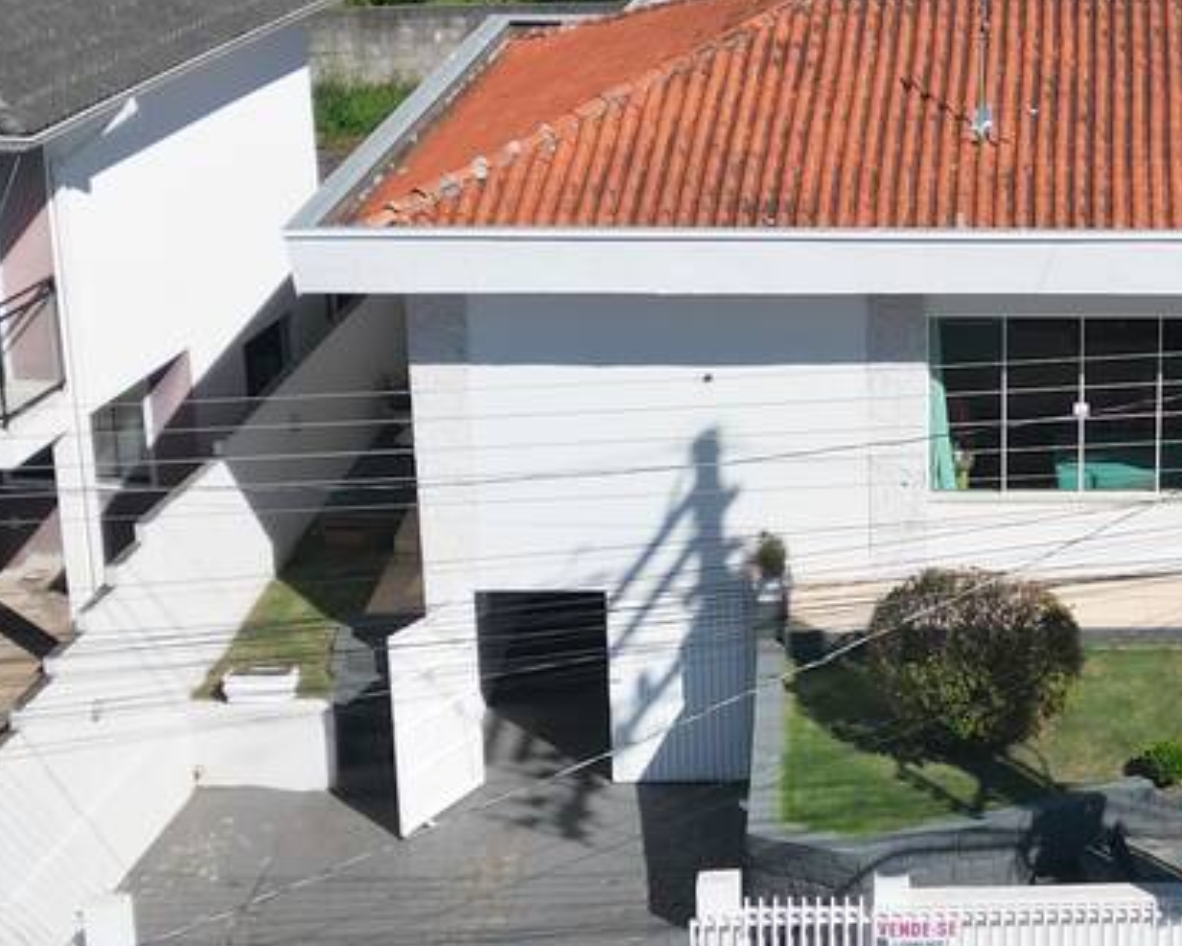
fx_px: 2869
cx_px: 1038
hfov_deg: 22.8
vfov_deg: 18.7
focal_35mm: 82
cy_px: 431
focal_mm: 6.72
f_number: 1.7
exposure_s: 1/5000
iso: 200
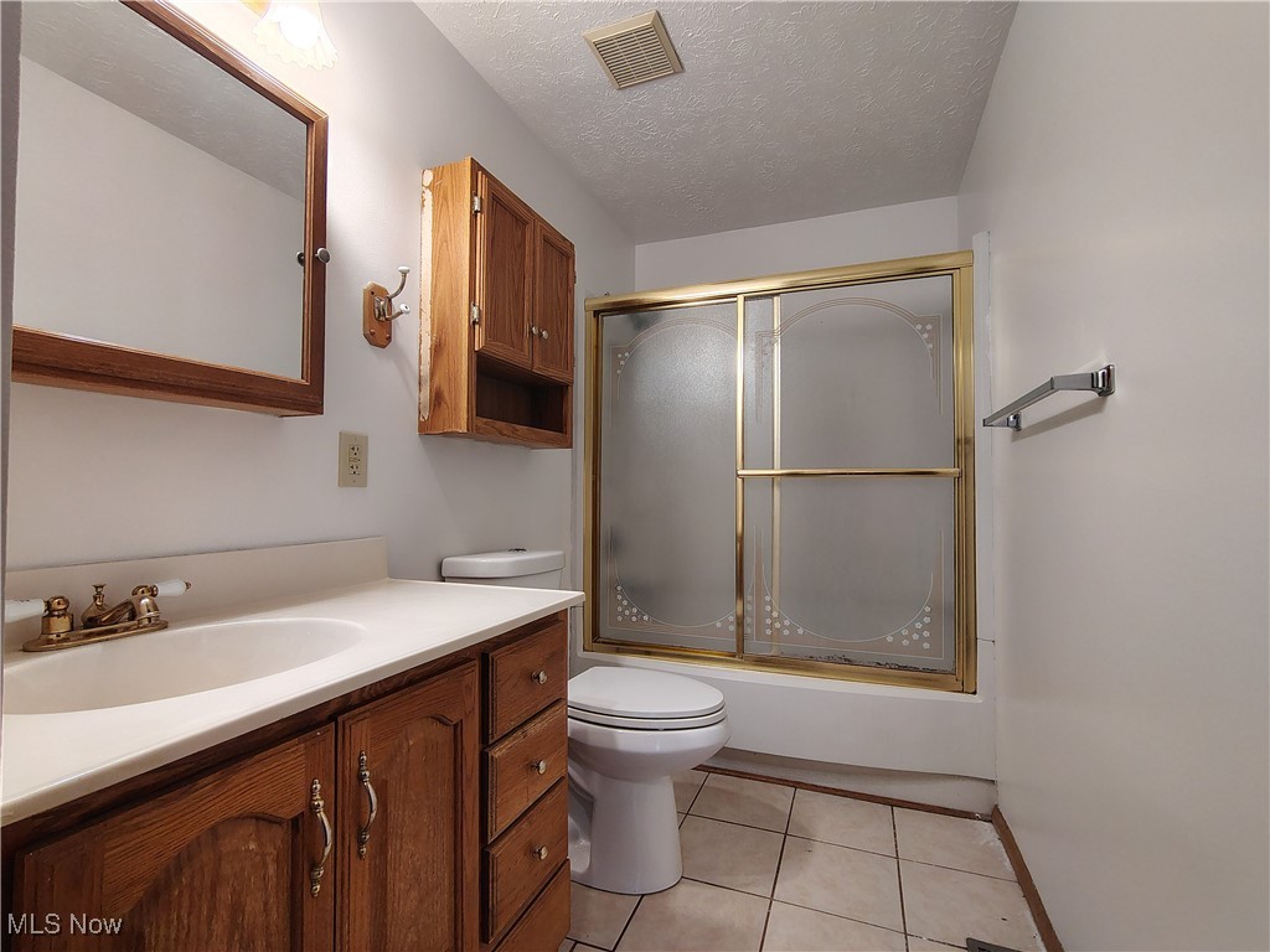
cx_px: 635
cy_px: 476
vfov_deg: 78.1
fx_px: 587
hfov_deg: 94.5
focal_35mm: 16
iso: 347
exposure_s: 1/40
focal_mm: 2.13
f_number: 2.2
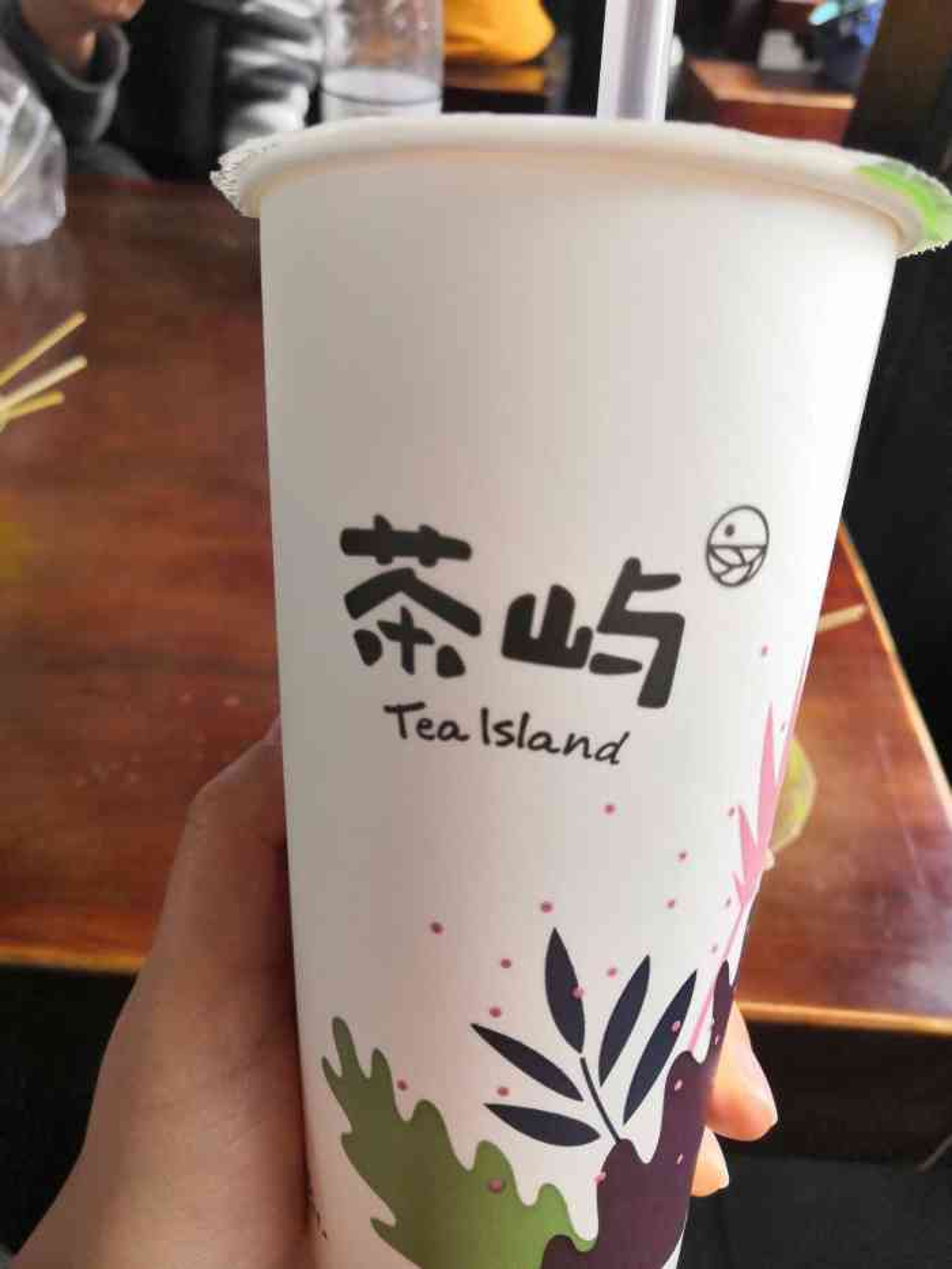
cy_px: 634
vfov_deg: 65.3
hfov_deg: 51.4
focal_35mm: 27
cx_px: 476
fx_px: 990
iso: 250
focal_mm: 3.95
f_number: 1.8
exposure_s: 1/50
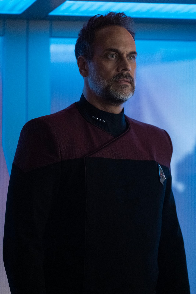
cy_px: 147
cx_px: 98
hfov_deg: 6.5
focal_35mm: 210
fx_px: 1714
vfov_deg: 9.8
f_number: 3.2
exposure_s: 1/100
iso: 6400
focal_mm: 140
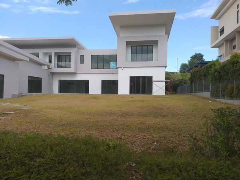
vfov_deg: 53.1
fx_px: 180
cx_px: 120
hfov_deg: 67.3
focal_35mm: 26
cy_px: 90
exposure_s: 1/760
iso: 40
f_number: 1.9
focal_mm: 3.6
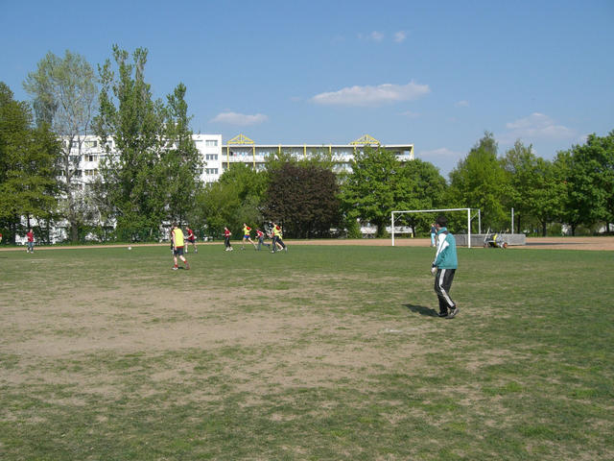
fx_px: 674
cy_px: 230
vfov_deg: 37.7
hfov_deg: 49.0
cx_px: 307
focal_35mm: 38
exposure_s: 1/640
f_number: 4.4
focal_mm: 6.3
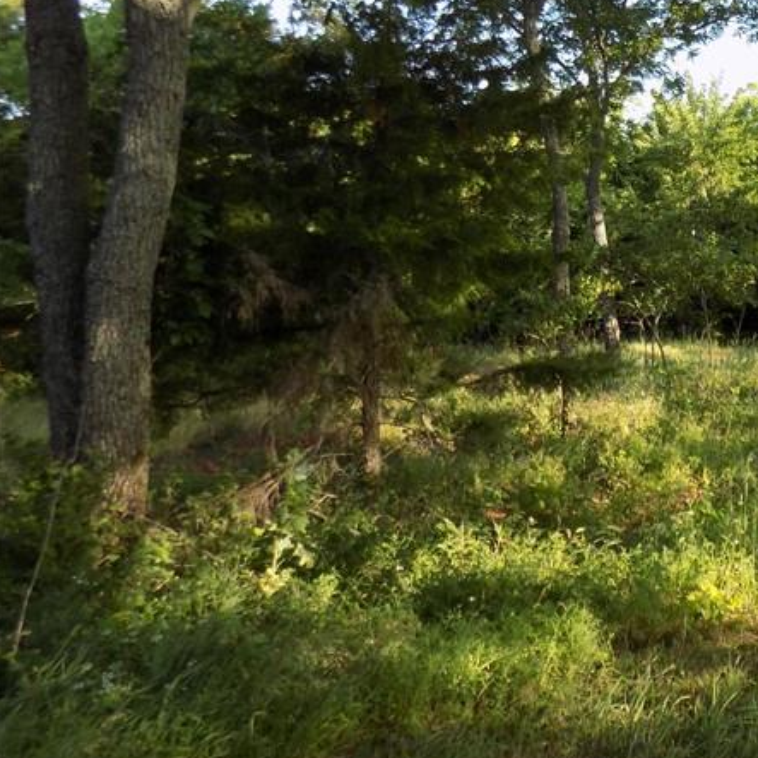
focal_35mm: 47
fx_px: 1164
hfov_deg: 31.3
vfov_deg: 35.8
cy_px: 264
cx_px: 868
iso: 80
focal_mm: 4
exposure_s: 1/160
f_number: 3.1
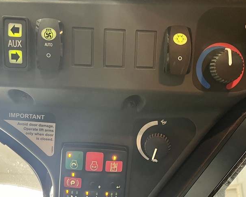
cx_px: 120
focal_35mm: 40
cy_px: 123
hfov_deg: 45.8
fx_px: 291
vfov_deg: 37.1
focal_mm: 5.1
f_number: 1.6
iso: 200
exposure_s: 1/60
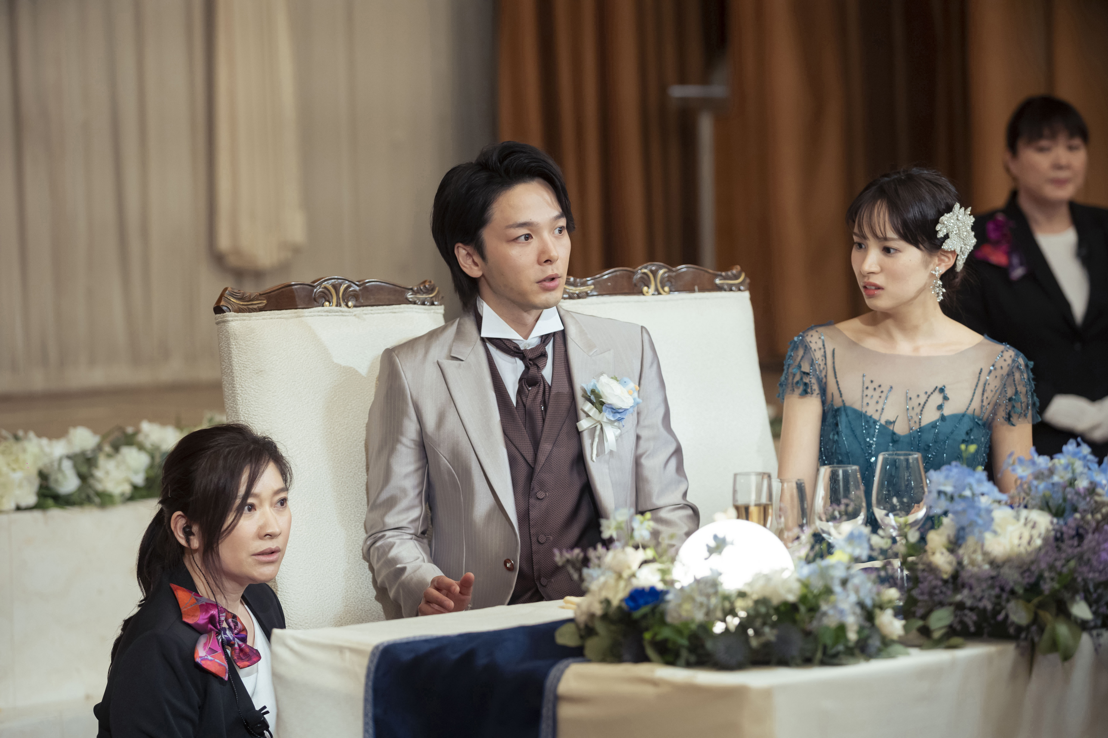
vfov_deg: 11.4
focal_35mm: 120
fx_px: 3693
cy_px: 369
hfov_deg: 17.1
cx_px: 554
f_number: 3.5
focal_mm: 120
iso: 2000
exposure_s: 1/160
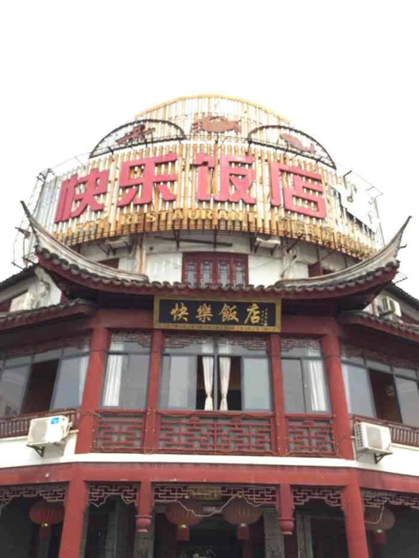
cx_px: 210
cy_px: 279
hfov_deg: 48.2
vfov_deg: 61.7
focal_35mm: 29
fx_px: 468
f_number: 2.2
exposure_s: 1/860
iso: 32
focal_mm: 4.15
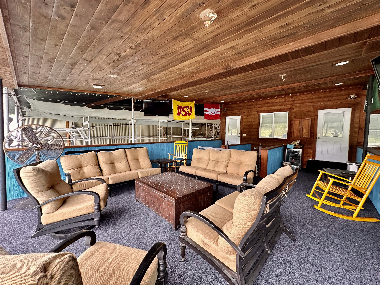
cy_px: 142
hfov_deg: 102.1
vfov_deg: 85.7
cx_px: 190
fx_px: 154
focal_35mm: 14
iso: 100
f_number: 2.2
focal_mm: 2.22
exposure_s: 1/99
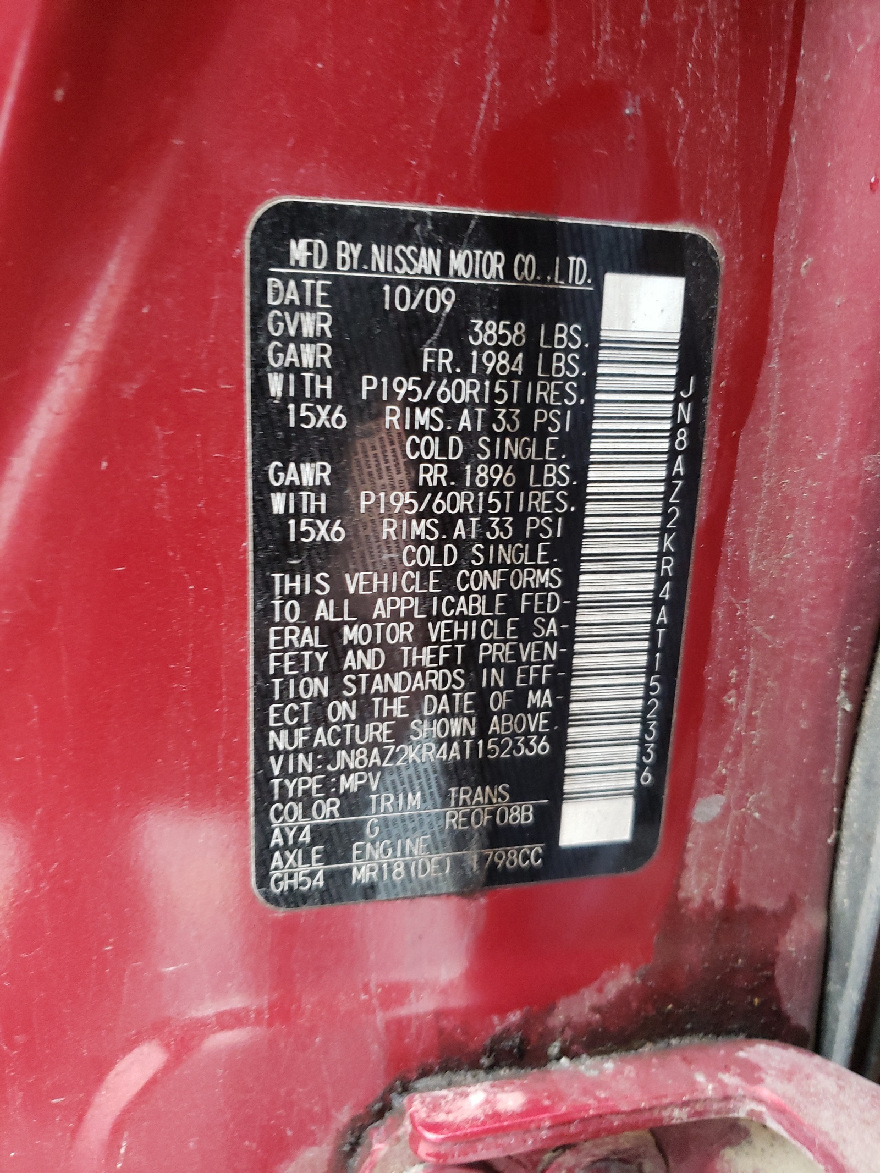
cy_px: 586
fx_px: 881
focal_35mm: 26
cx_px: 440
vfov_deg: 67.3
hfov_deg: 53.1
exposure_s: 1/40
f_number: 1.5
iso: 297
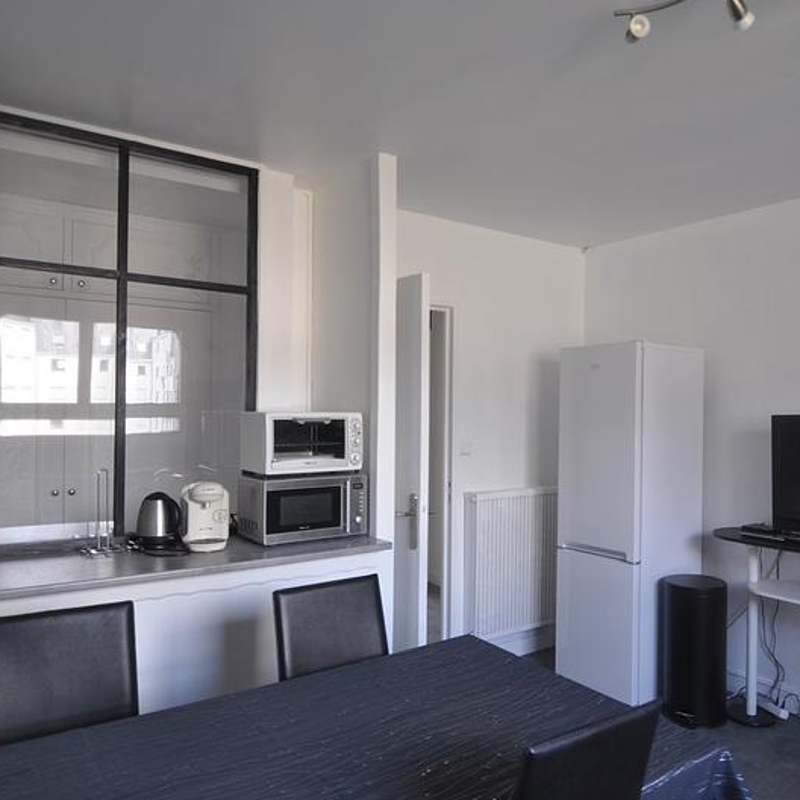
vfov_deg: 59.1
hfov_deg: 58.5
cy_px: 401
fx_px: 706
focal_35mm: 27
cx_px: 491
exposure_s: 1/60
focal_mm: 14
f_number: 2.8
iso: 280
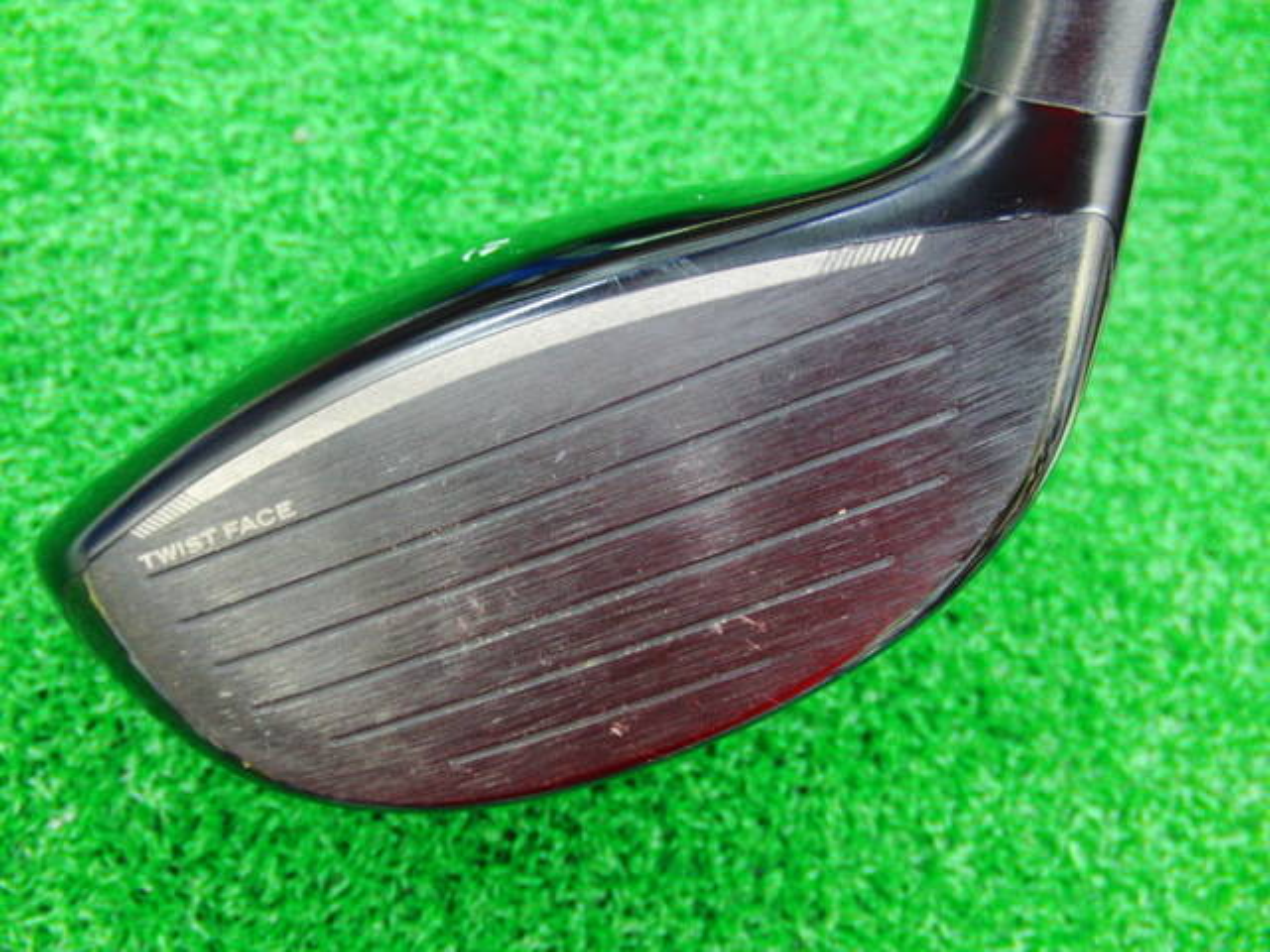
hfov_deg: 50.1
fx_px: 1357
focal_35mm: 37
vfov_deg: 38.7
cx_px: 635
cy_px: 476
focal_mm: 6.42
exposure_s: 1/10
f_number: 3.6
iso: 400
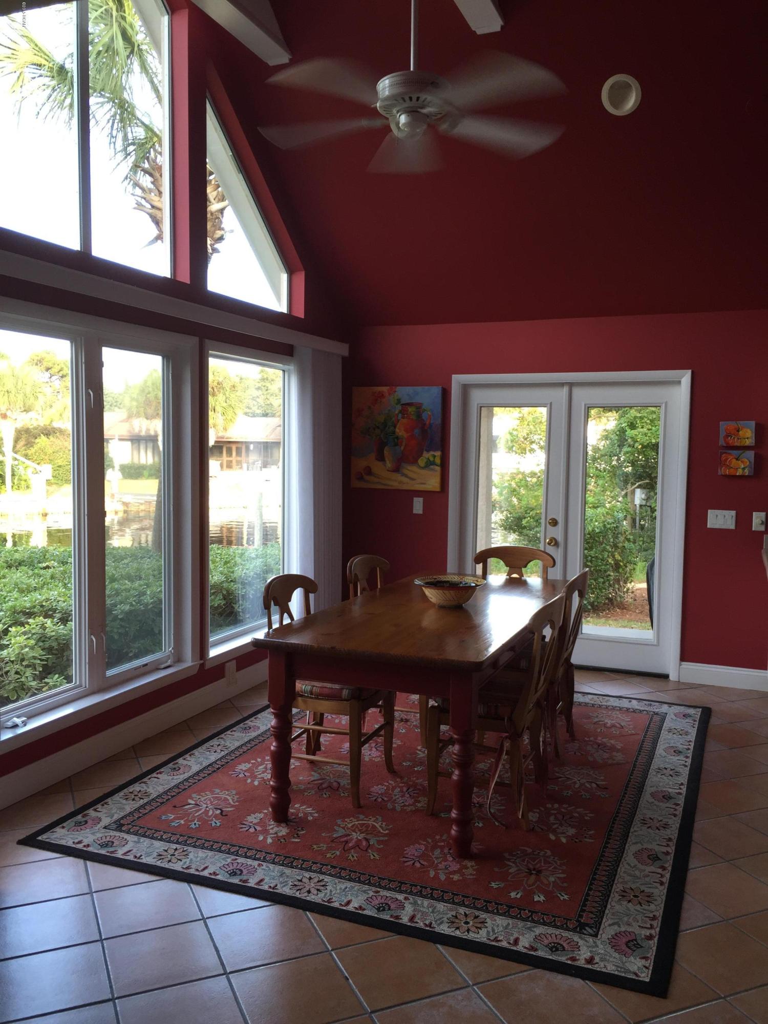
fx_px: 858
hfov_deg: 48.2
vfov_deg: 61.7
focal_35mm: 29
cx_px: 384
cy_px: 512
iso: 32
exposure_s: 1/40
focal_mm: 4.15
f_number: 2.2
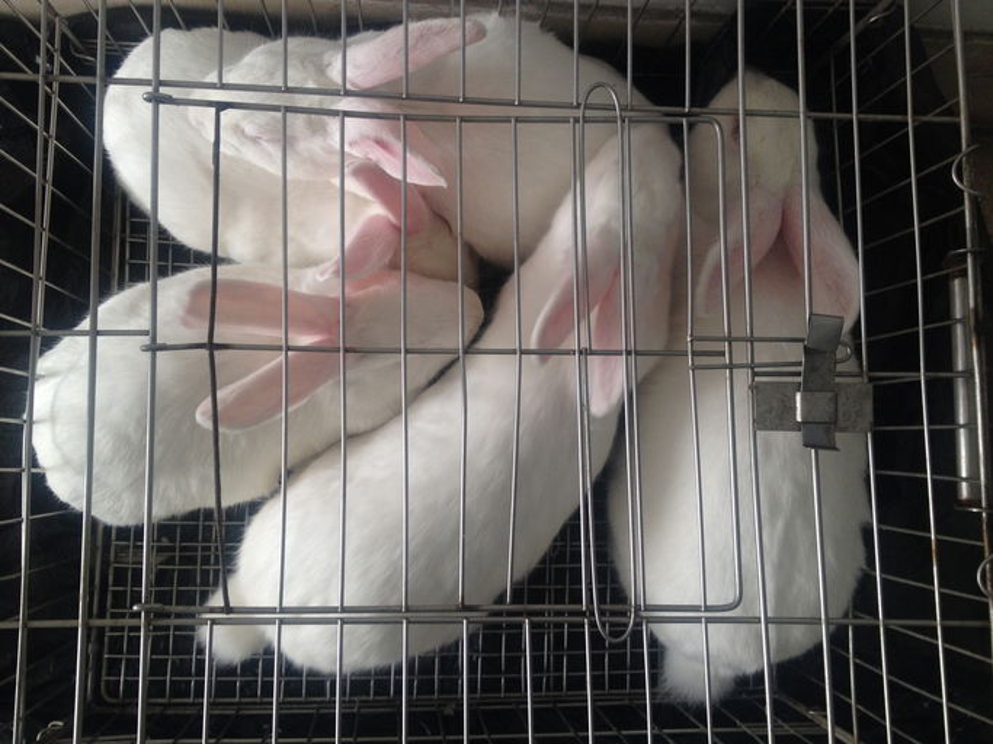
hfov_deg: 52.6
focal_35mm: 35
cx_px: 496
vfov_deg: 40.7
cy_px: 372
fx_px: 1004
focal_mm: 4.28
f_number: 2.4
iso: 64
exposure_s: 1/60
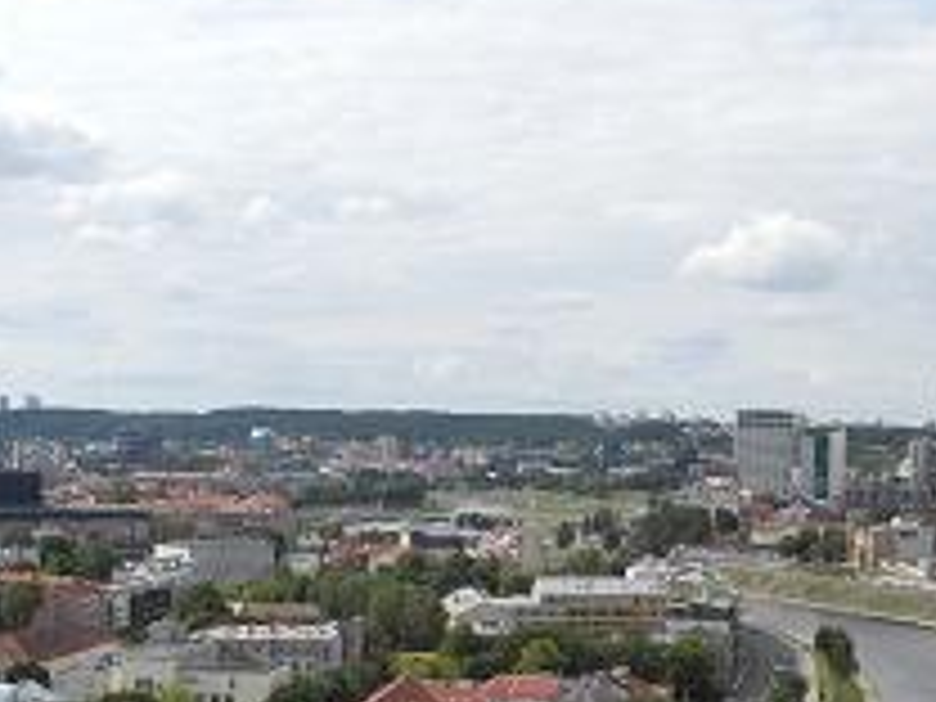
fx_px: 1866
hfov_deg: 27.5
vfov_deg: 20.5
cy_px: 724
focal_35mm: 69
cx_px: 774
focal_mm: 6
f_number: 3.5
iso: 100
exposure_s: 1/1000
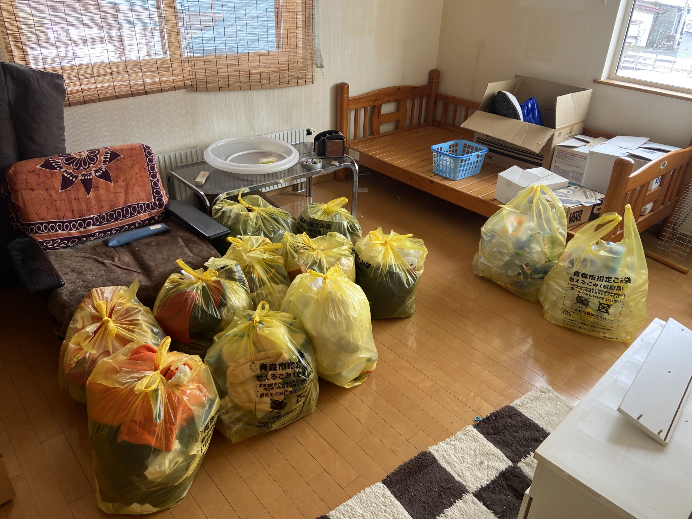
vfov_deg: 53.1
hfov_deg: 67.3
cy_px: 260
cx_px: 346
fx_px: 520
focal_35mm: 26
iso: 80
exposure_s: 1/122
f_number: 1.8
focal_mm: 4.25
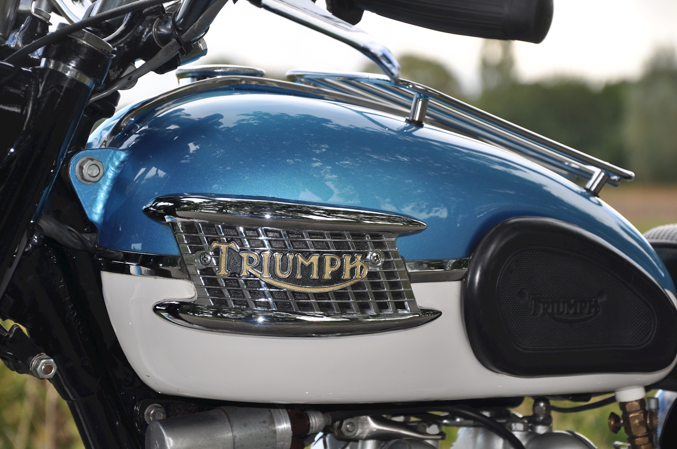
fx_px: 2395
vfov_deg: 10.7
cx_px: 338
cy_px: 224
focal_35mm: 128
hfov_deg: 16.1
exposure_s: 1/200
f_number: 5.6
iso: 200
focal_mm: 85
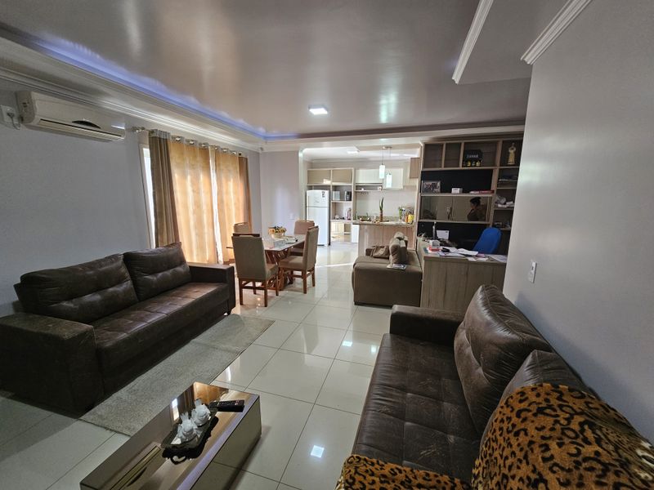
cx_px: 327
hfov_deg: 106.2
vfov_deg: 89.9
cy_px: 245
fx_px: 246
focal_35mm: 13
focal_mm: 2.2
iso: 160
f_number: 2.2
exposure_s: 1/60
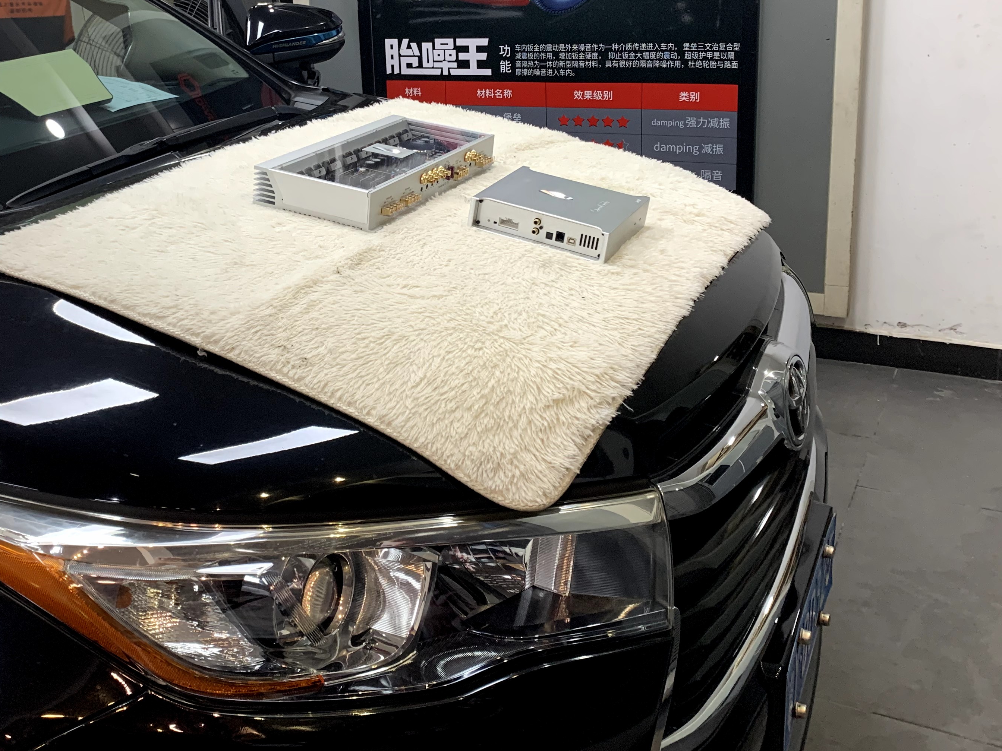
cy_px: 240
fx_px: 1129
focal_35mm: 39
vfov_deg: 36.4
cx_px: 372
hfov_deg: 47.4
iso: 100
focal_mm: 4.25
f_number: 1.8
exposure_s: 1/50
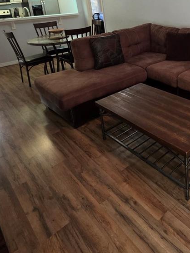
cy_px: 57
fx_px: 205
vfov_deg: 59.3
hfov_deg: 44.0
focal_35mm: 28
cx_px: 180
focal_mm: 2.2
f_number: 1.9
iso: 200
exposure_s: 1/60
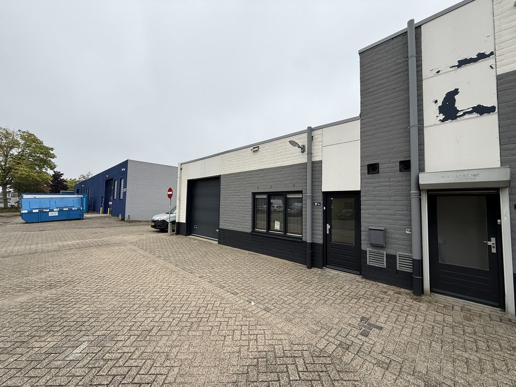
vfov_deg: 85.7
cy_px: 194
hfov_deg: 102.1
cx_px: 258
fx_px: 209
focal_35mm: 14
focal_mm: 2.22
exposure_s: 1/726
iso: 50
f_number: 2.2
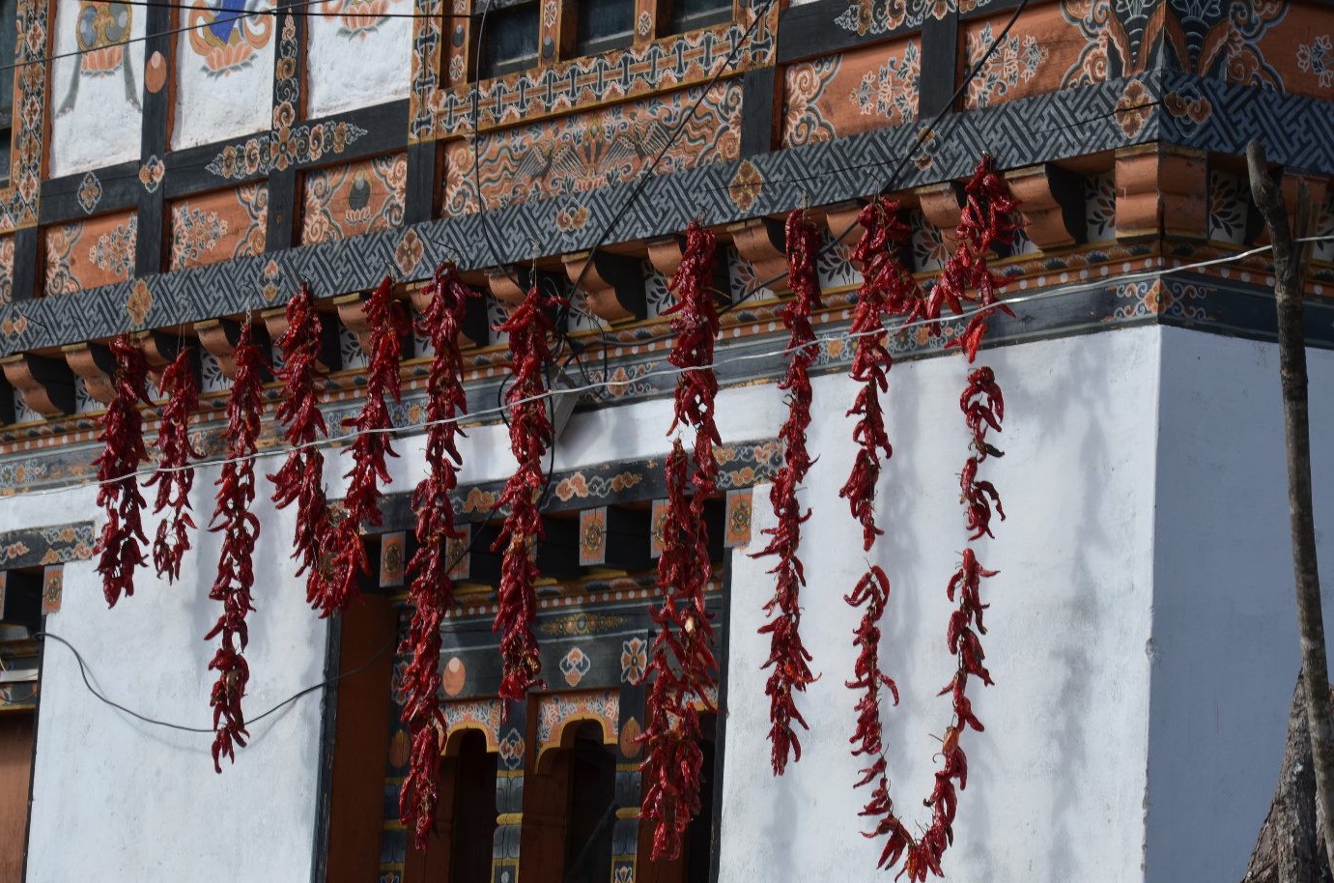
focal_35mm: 139
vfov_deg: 9.8
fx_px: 5139
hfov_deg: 14.8
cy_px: 467
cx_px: 706
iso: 160
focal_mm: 80
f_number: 8
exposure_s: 1/250
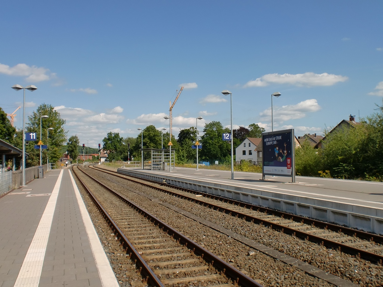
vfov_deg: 40.7
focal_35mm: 35
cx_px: 192
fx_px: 387
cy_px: 144
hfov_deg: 52.6
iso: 64
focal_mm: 6.3
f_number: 5.6
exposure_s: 1/400
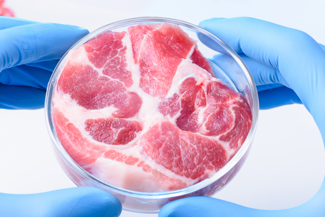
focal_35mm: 168
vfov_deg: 8.2
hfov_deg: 12.2
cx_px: 151
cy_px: 115
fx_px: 1516
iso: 100
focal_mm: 105
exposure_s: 1/160
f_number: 10
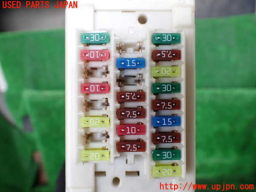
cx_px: 128
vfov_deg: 46.8
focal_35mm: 30
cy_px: 96
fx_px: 222
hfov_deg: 60.0
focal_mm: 5.4
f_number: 2.3
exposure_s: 1/125
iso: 100
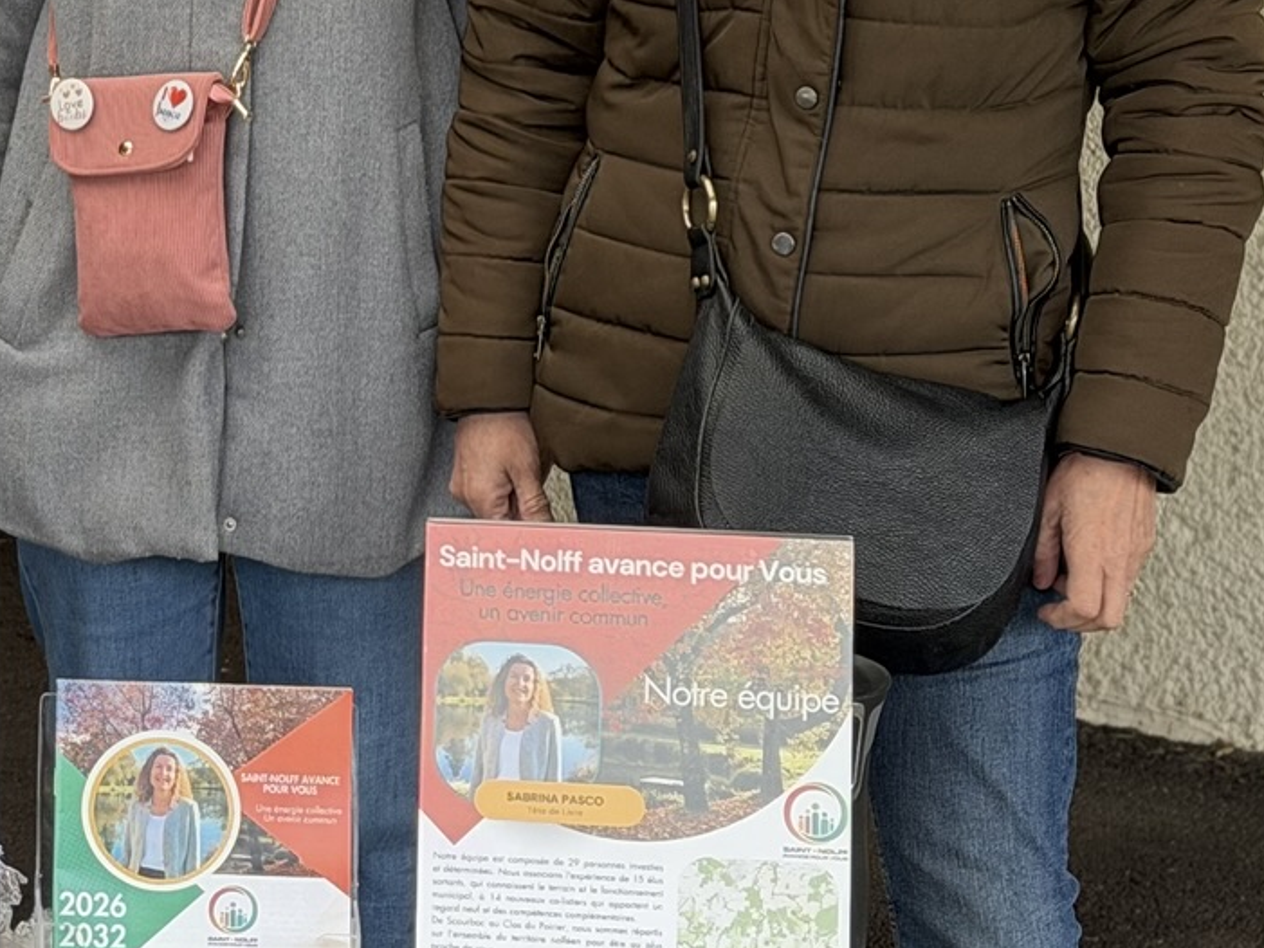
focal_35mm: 137
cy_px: 187
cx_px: -370
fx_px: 5003
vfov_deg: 10.8
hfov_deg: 13.9
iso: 64
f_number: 1.78
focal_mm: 6.76
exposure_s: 1/145
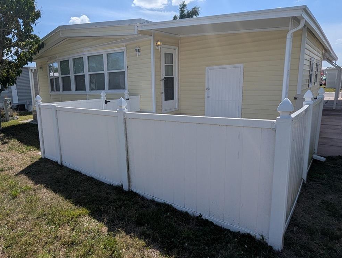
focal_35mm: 21
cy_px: 119
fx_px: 208
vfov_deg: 63.5
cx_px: 124
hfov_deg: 77.2
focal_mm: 1.95
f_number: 2.2
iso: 47
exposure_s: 1/3058
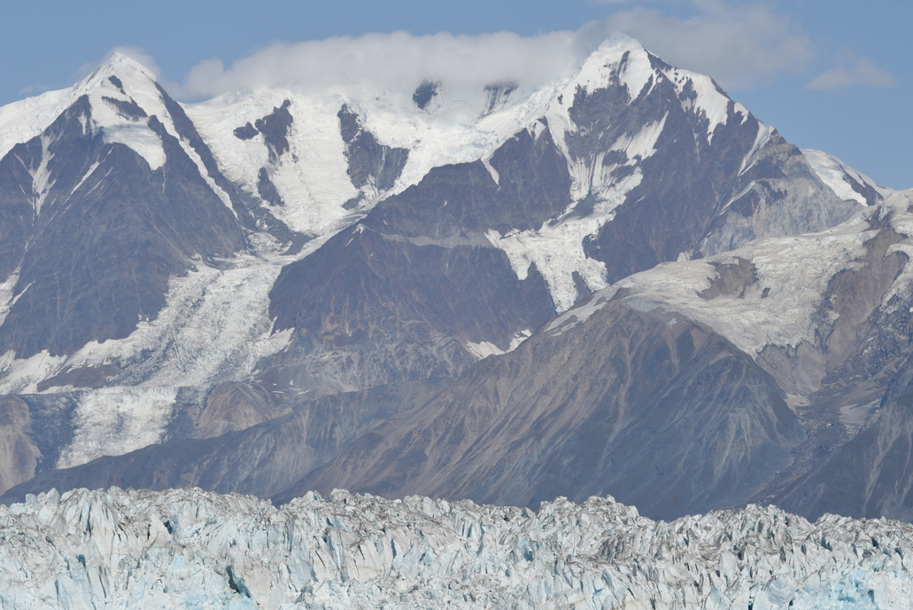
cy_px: 359
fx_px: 4566
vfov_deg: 7.6
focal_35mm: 180
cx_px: 444
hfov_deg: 11.4
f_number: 10
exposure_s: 1/400
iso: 100
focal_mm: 145
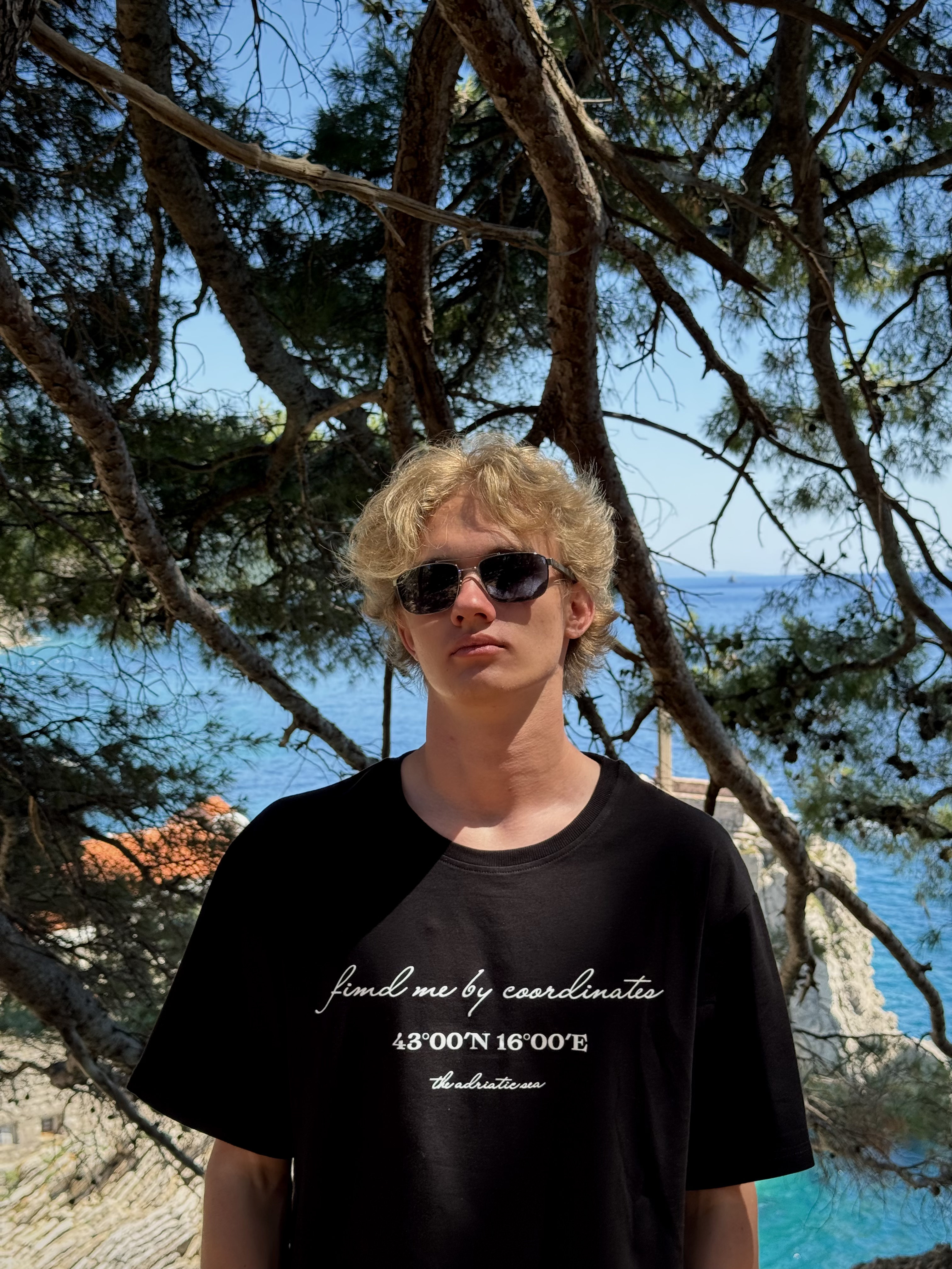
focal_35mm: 48
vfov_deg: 39.7
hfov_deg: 30.3
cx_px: 476
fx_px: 1760
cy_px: 634
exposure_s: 1/700
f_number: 1.78
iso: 64
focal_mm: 6.76
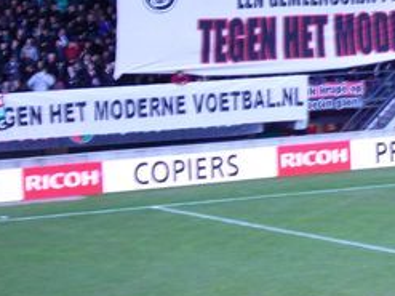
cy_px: 18
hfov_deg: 8.1
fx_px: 2760
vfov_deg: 6.1
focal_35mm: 242
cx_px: 397
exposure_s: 1/13
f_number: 4.9
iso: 100
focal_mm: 17.4
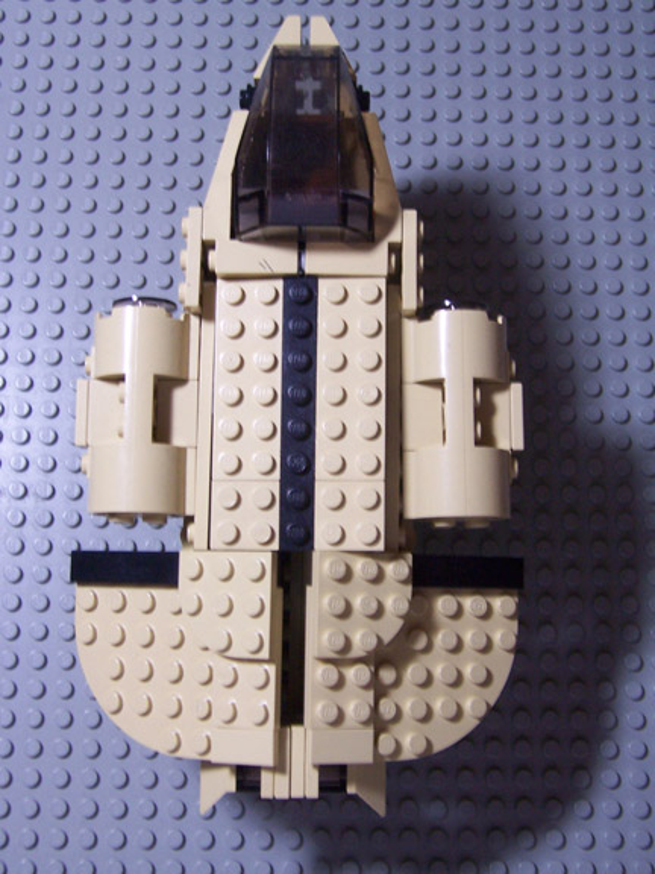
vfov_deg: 38.9
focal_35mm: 49
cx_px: 328
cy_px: 437
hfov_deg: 29.7
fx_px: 1236
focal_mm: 8.2
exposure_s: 1/20
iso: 140
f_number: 4
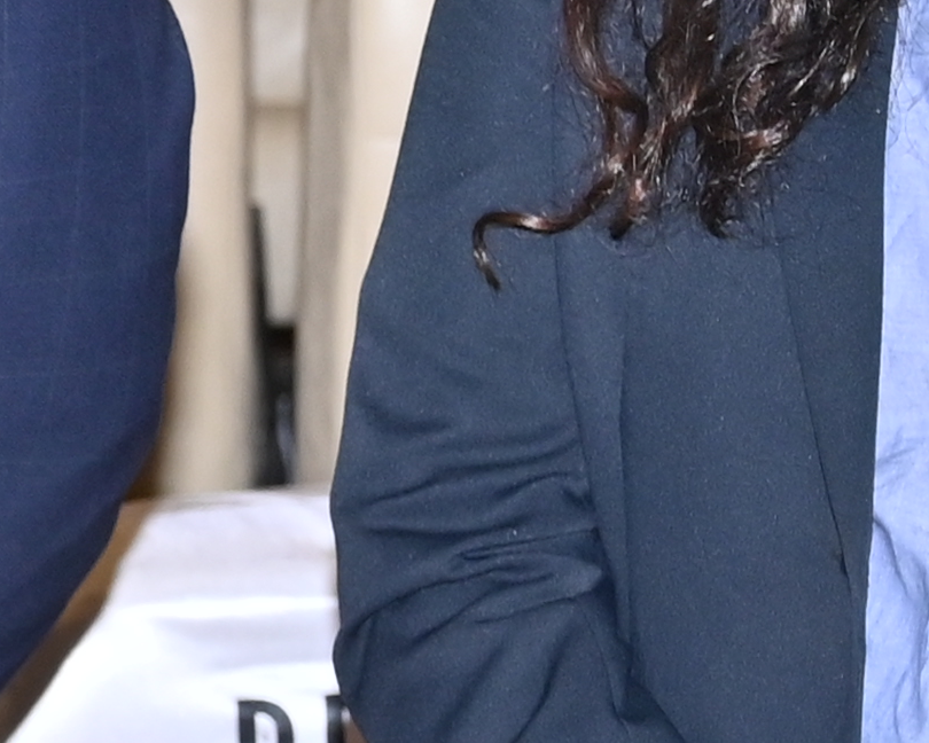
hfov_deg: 4.6
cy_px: 502
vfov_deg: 3.7
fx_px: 11548
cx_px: -776
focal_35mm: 420
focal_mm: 60
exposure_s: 1/160
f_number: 5.6
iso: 400
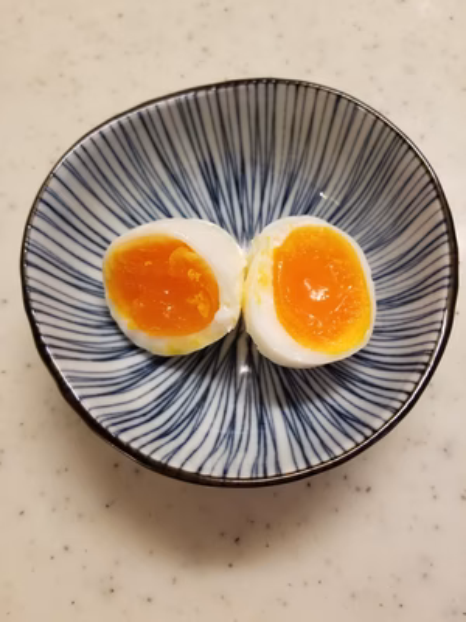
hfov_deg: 53.1
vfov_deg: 67.3
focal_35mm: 26
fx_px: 467
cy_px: 311
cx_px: 233
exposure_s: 1/50
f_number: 1.7
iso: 160
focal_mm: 4.25
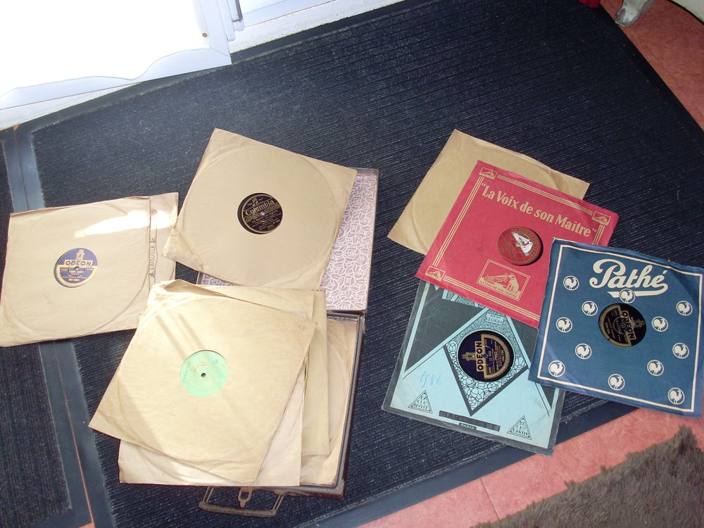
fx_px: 773
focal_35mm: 38
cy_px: 264
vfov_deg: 37.7
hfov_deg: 49.0
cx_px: 352
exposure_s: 1/45
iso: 100
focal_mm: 6.3
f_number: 3
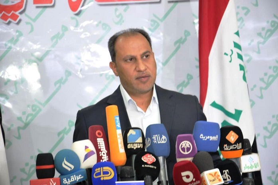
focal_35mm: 147
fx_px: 1134
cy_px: 92
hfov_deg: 14.0
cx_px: 139
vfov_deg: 9.3
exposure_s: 1/30
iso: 1000
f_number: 5.6
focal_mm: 98
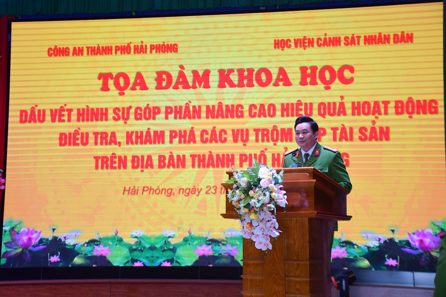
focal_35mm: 78
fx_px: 966
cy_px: 148
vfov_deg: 17.5
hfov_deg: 26.0
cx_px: 223
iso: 1600
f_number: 4.8
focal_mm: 52
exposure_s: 1/200
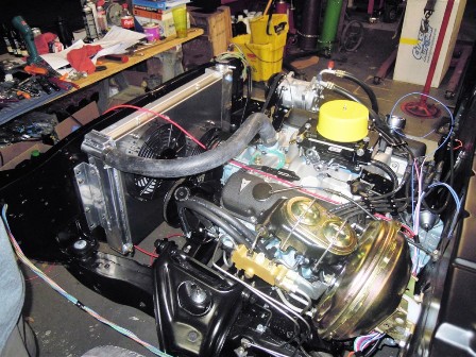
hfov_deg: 63.4
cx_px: 238
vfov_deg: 49.7
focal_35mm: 28
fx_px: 385
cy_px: 178
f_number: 2.7
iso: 200
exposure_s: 1/25
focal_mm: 5
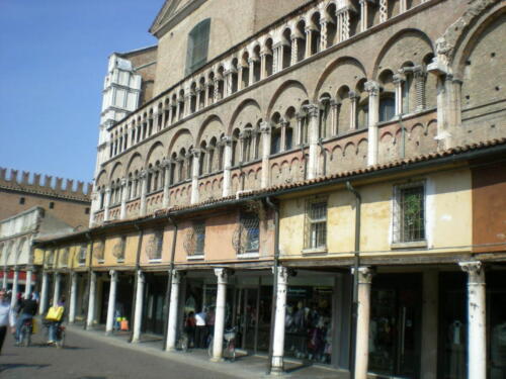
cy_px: 190
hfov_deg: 49.0
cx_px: 253
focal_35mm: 38
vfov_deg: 37.7
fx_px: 555
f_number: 4.6
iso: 50
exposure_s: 1/420
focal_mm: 6.3
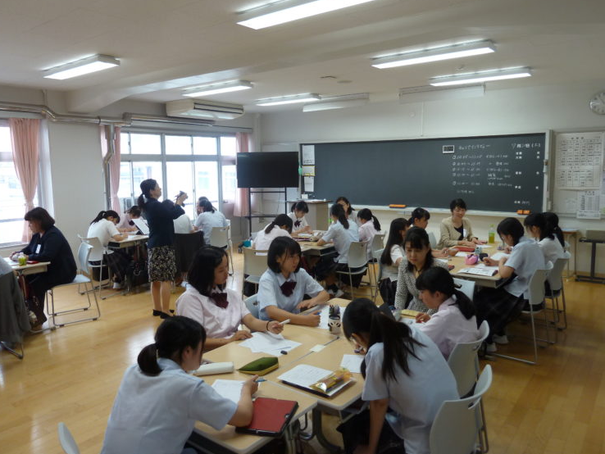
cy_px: 224
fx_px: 455
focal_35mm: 26
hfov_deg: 67.3
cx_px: 304
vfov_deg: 53.1
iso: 125
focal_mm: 4.1
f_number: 3.3
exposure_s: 1/30
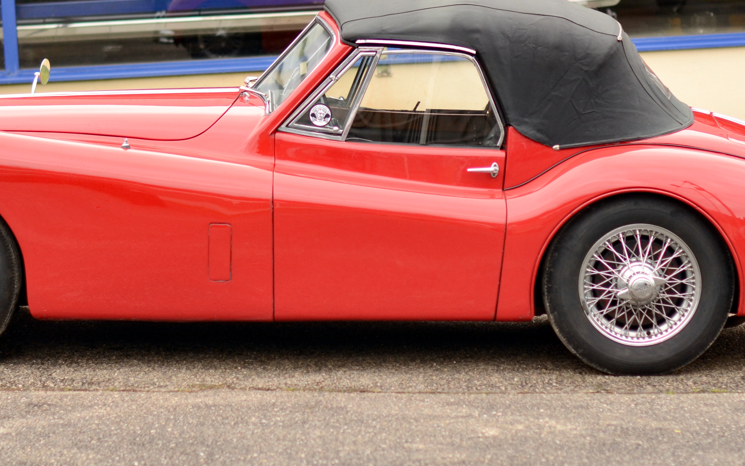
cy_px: 172
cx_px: 345
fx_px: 2639
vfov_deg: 10.1
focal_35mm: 130
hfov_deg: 16.1
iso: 320
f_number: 2
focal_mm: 50
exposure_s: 1/800
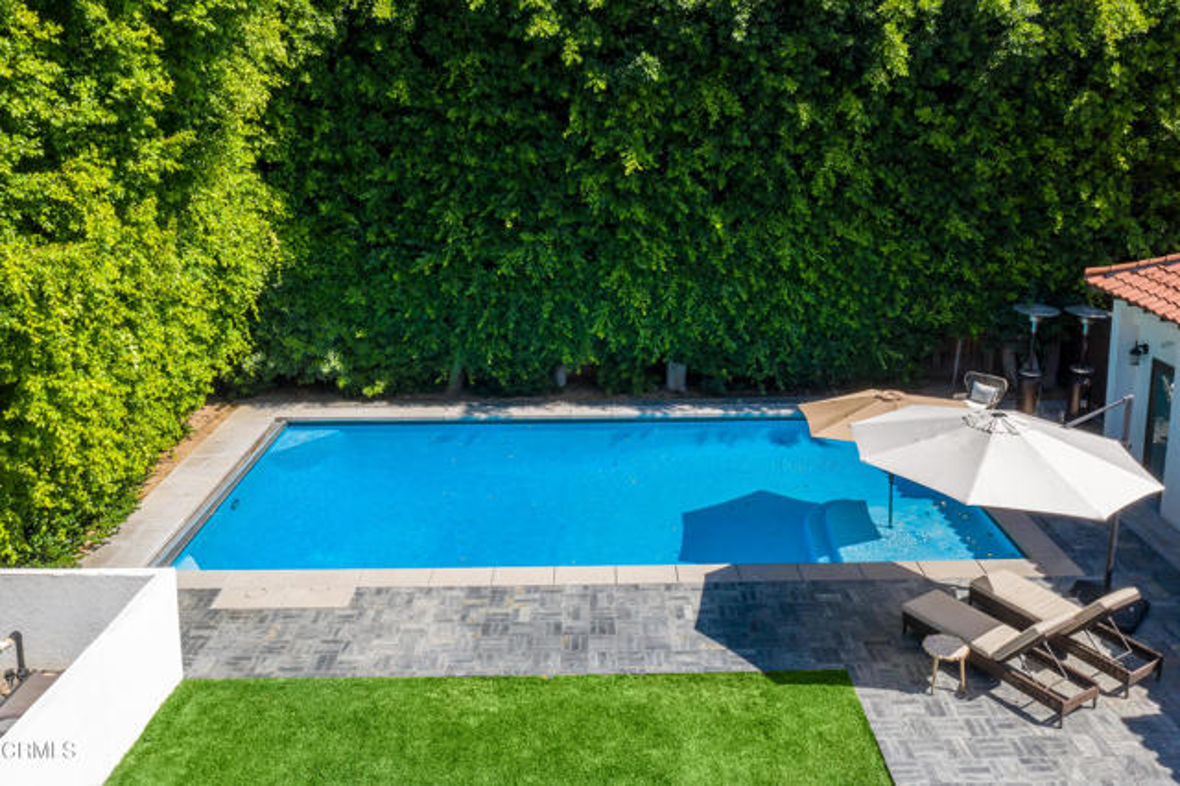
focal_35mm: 28
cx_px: 590
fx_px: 917
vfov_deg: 46.4
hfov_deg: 65.5
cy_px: 393
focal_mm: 10.26
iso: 100
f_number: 9
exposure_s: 1/160
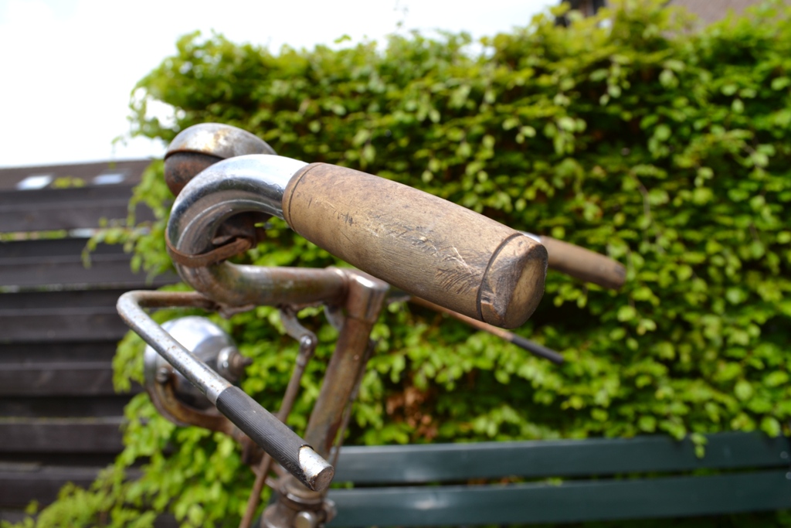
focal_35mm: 27
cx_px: 396
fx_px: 593
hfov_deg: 67.4
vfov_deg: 47.9
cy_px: 264
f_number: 8
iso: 100
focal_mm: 18
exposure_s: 1/100
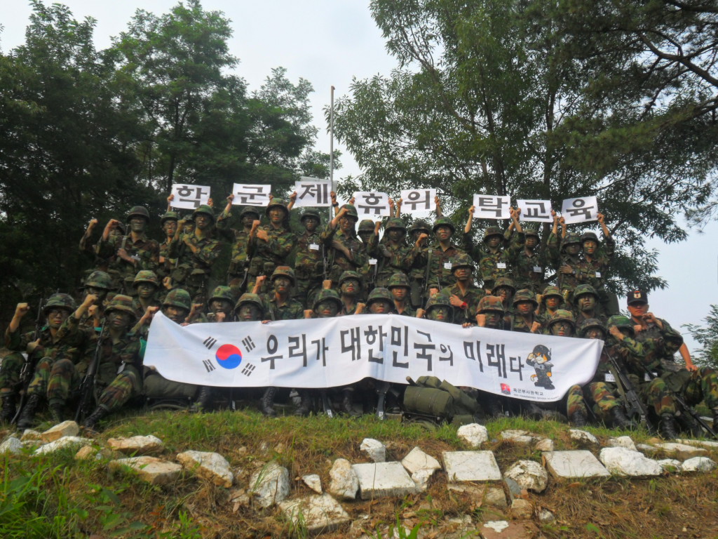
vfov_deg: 38.7
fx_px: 767
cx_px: 359
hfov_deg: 50.1
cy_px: 270
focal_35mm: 37
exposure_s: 1/500
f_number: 4
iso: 100
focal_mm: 6.6
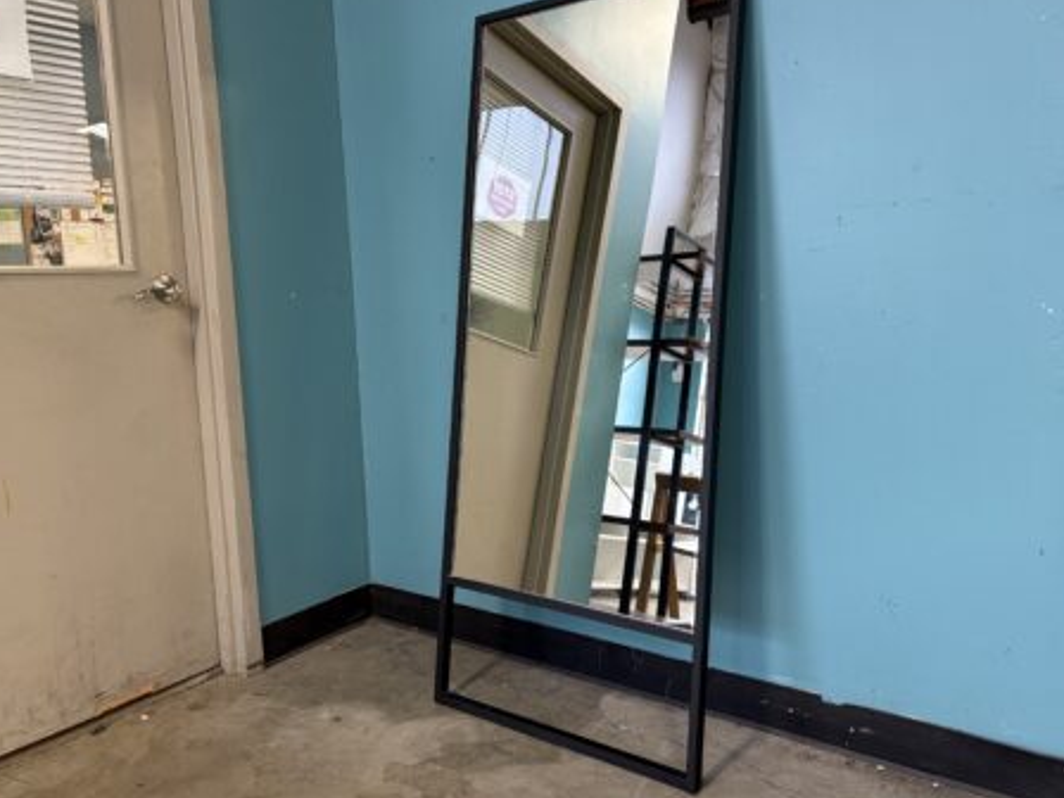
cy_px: 374
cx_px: 556
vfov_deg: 48.2
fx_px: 891
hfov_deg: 61.6
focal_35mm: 29
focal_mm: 5.96
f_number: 1.6
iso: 200
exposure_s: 1/60
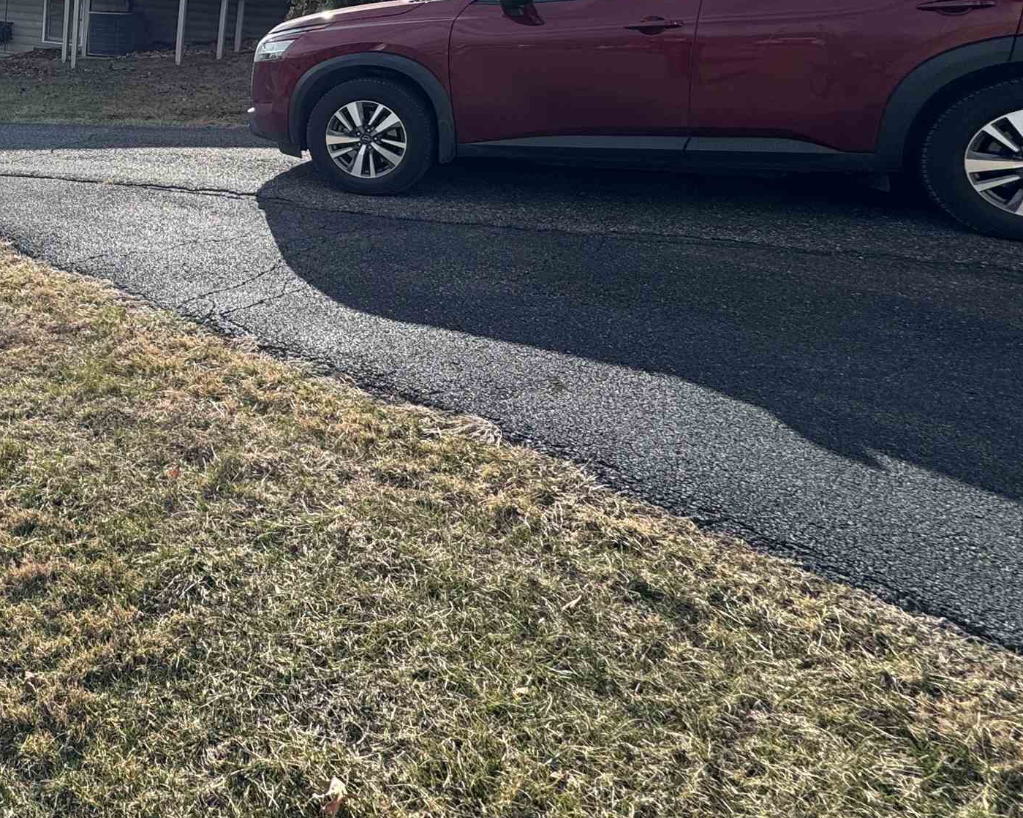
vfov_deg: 44.8
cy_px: 108
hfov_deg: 49.1
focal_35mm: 30
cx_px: 20
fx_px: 908
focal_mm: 2.22
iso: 50
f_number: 2.2
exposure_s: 1/1277
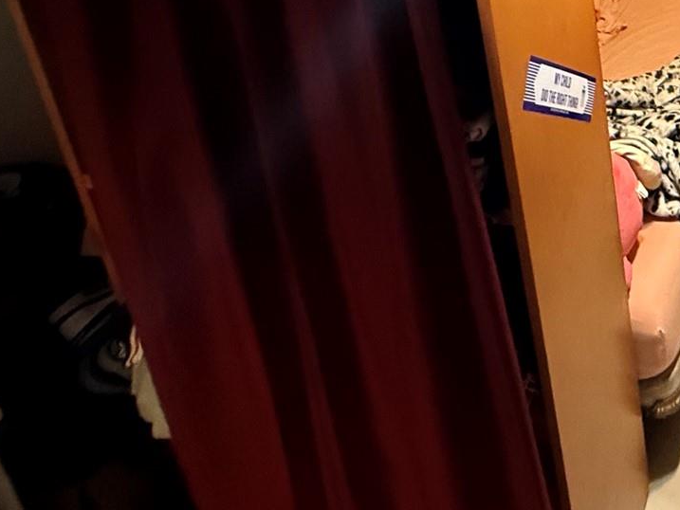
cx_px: 745
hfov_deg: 38.7
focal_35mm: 40
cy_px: -127
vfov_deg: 29.9
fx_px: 786
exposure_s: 1/60
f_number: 2.2
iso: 800
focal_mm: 2.22
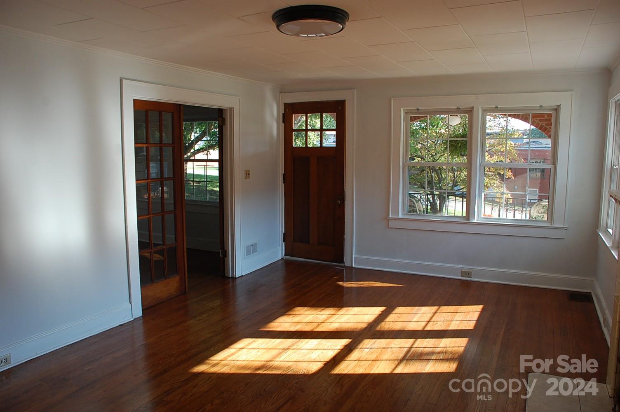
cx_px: 310
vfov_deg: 47.8
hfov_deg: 67.4
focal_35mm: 27
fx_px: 465
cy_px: 206
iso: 400
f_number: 5
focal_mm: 18
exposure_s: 1/100
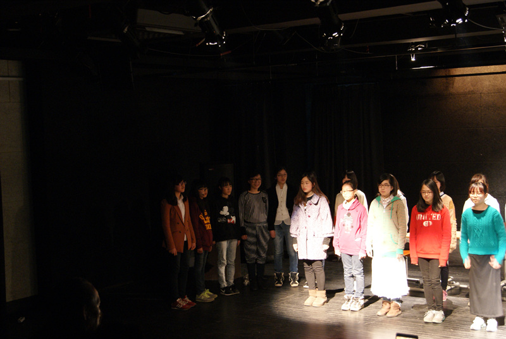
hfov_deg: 37.8
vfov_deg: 25.8
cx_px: 253
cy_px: 170
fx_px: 739
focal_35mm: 52
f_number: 5
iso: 800
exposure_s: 1/5
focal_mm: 35
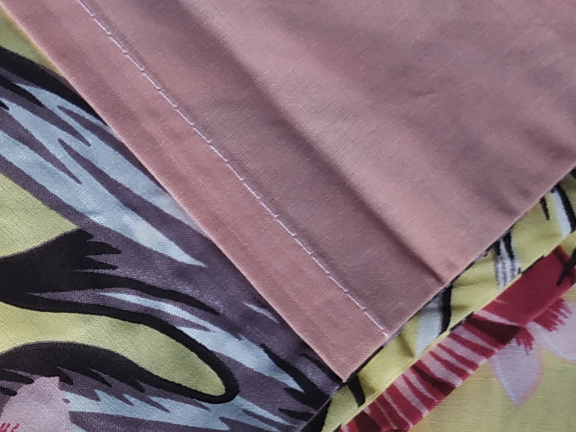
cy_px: 492
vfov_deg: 16.1
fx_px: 1481
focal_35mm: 89
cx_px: -174
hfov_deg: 20.2
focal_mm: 3.94
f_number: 1.9
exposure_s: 1/33
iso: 160
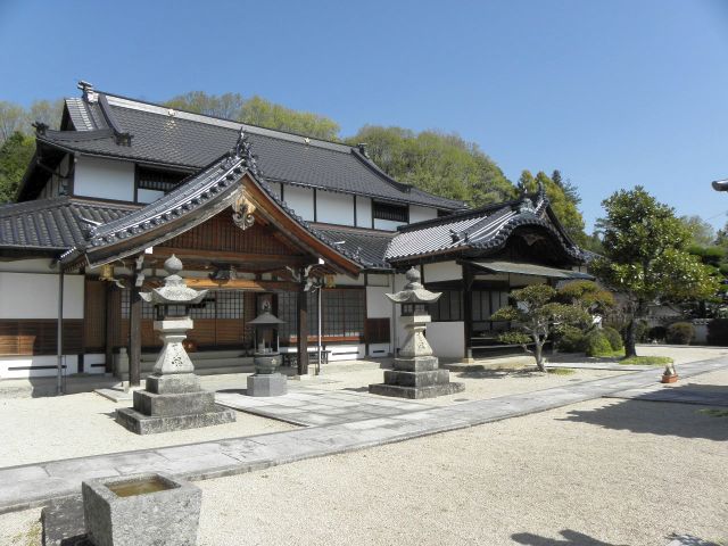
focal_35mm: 26
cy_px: 273
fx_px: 547
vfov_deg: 53.1
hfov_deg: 67.3
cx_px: 364
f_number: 5.6
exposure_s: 1/250
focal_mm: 4.6
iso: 64
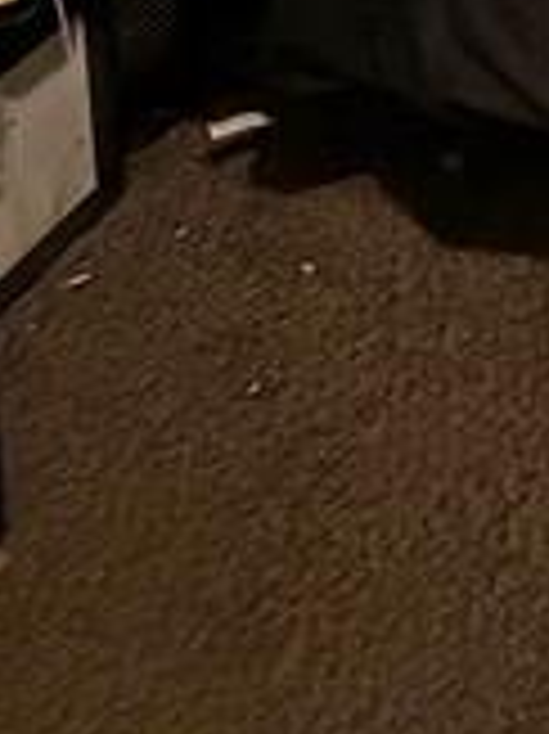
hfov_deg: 17.0
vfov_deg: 17.1
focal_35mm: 66
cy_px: -865
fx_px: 1397
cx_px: 1073
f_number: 2.2
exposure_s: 1/60
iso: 800
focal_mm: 2.22
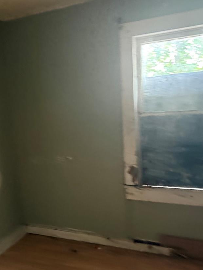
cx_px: 79
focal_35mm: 35
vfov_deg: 52.3
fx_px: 274
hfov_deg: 40.5
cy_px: 160
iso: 1000
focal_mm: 6.76
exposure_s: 1/40
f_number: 1.78
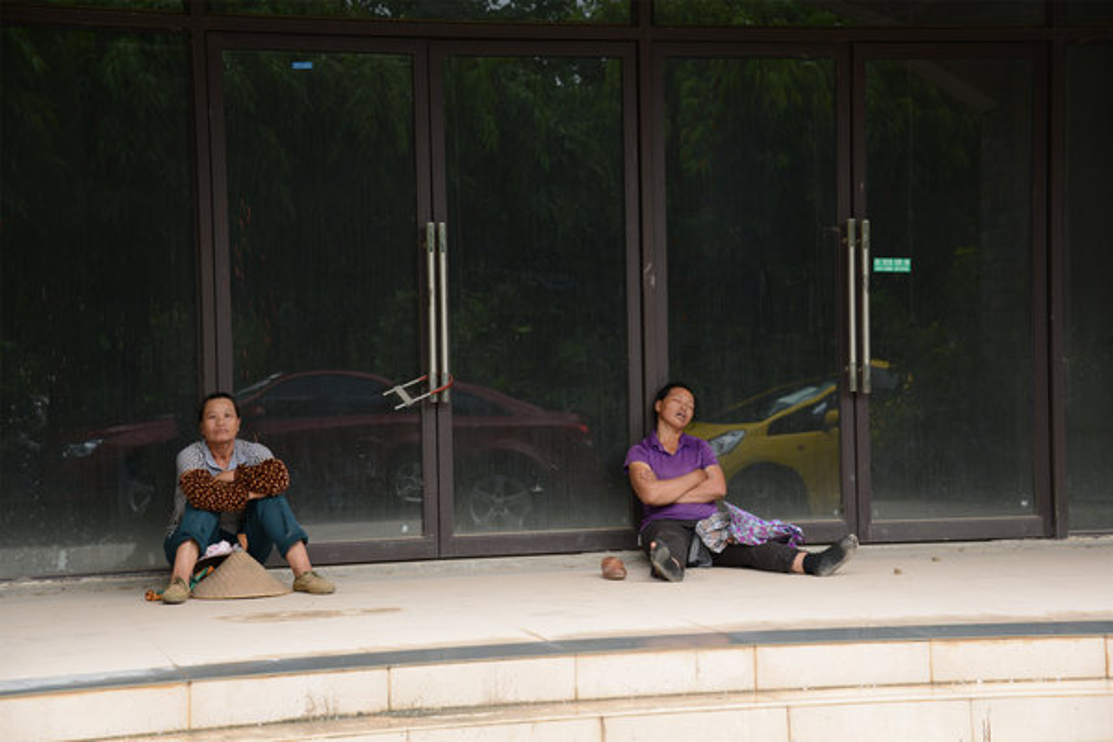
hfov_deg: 26.0
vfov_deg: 17.5
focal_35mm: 78
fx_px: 2411
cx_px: 556
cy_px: 371
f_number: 5.6
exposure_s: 1/250
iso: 400
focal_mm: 78
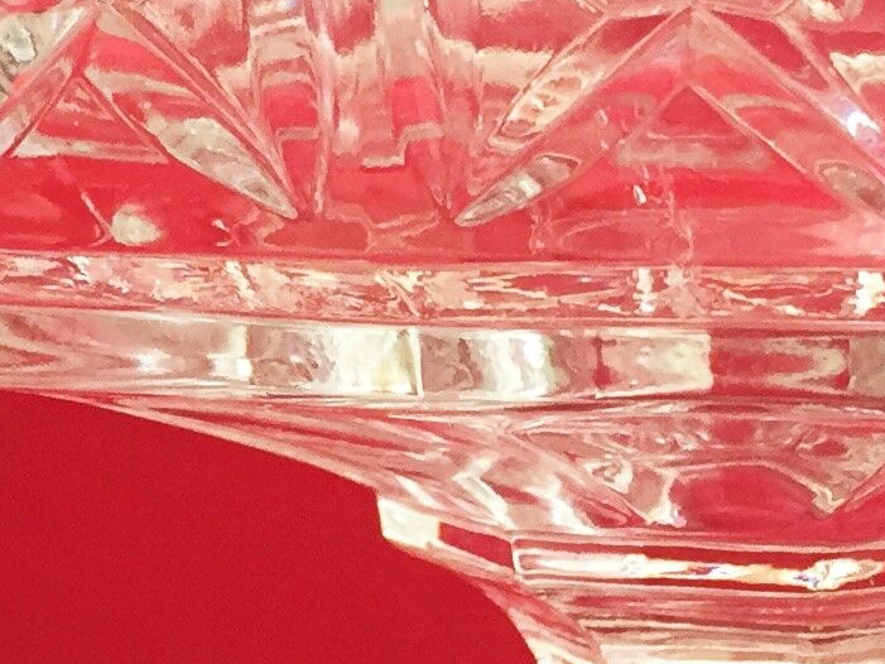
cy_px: 340
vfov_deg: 11.0
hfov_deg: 14.5
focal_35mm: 135
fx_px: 3452
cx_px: 727
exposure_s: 1/33
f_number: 2.2
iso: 64
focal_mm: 4.15
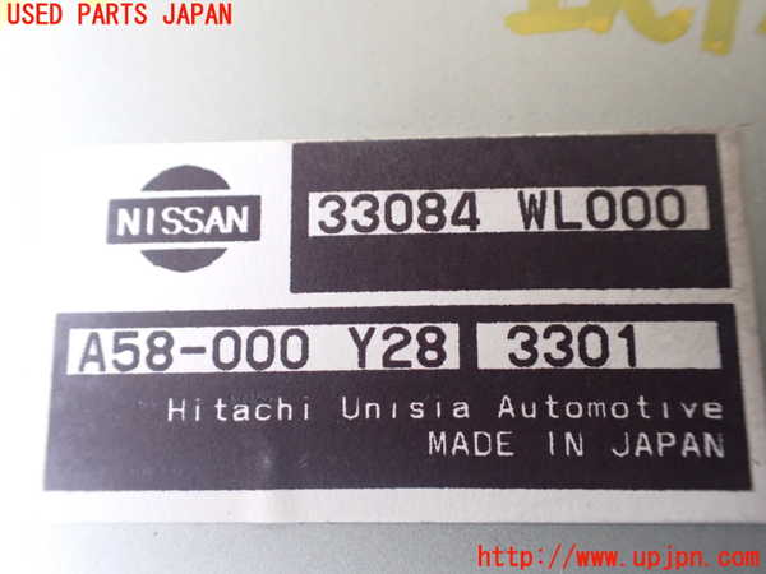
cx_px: 383
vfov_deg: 46.8
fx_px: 664
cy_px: 287
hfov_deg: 60.0
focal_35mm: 30
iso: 800
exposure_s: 1/100
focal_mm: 5.4
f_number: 2.3
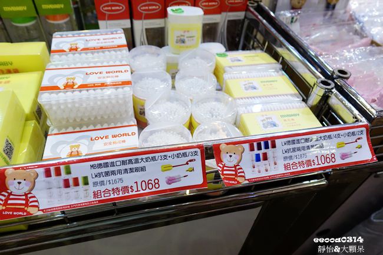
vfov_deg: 53.1
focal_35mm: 24
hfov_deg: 73.8
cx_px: 192
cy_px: 128
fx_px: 255
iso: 800
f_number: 2.5
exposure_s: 1/40
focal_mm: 8.8
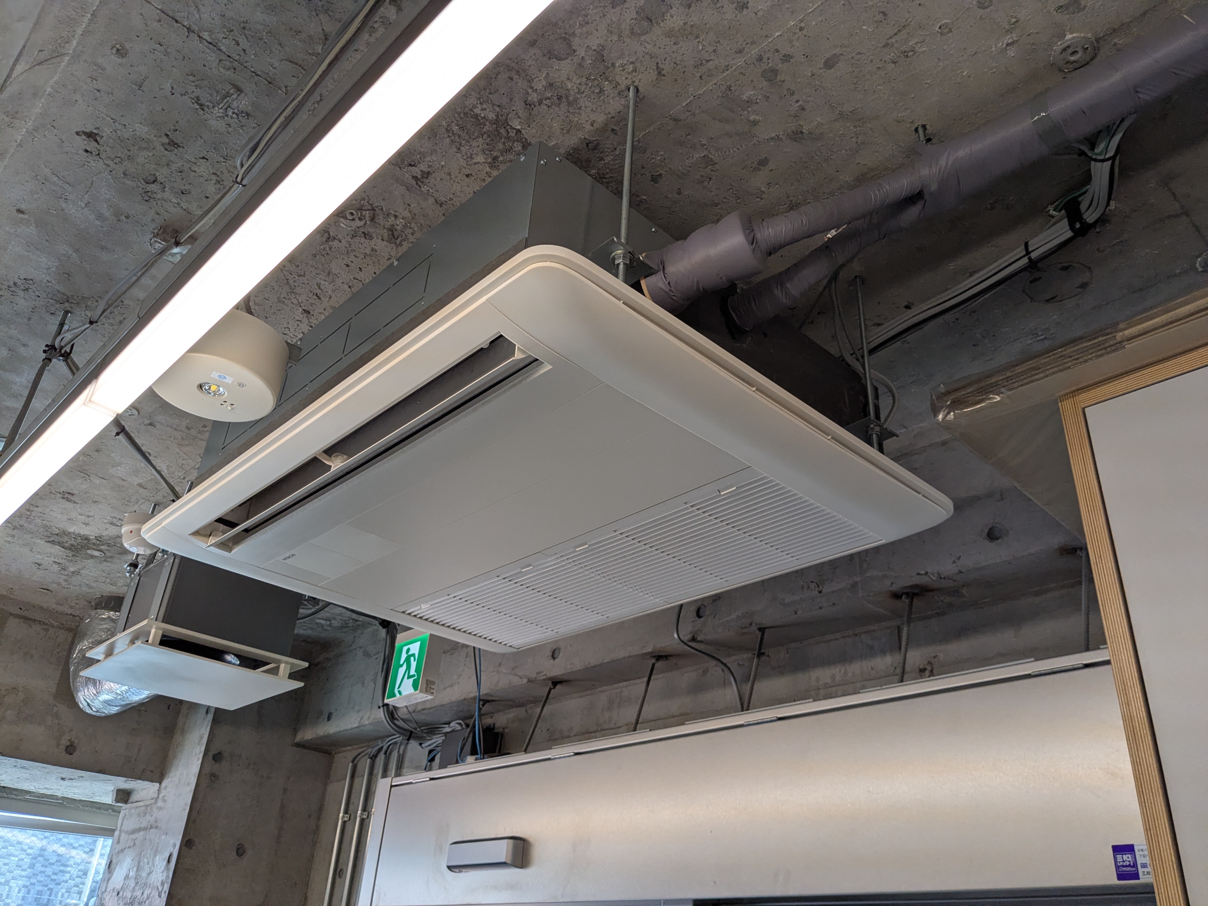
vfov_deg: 51.4
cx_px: 604
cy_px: 453
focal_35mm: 27
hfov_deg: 65.3
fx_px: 942
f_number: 1.73
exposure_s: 1/167
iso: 40
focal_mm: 4.38
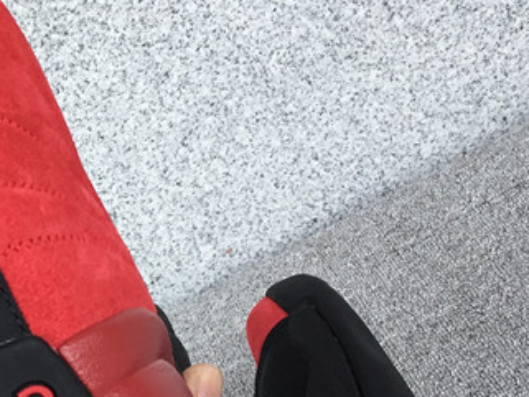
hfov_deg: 21.8
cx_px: 15
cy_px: 259
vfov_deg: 16.9
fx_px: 1330
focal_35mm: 87
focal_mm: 3.3
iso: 25
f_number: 2.4
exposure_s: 1/248
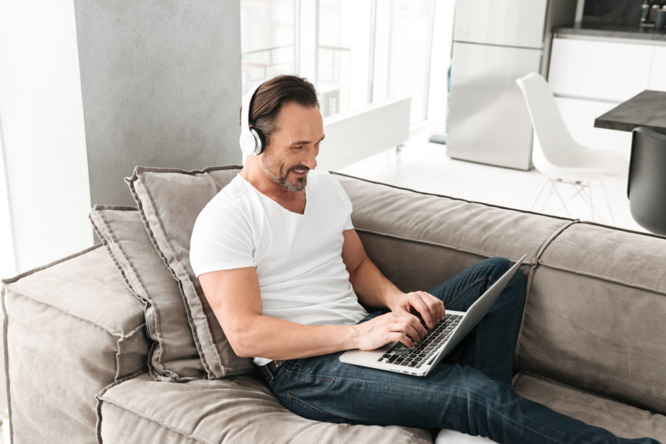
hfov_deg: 43.6
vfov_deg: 29.9
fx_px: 833
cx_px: 333
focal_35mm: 45
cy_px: 222
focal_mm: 45
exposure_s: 1/160
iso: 800
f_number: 3.5
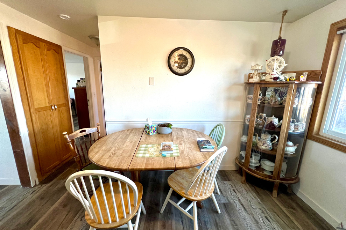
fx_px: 135
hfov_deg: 104.2
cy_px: 117
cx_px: 177
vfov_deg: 81.2
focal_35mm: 14
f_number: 1.8
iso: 200
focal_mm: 1.57
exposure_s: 1/120
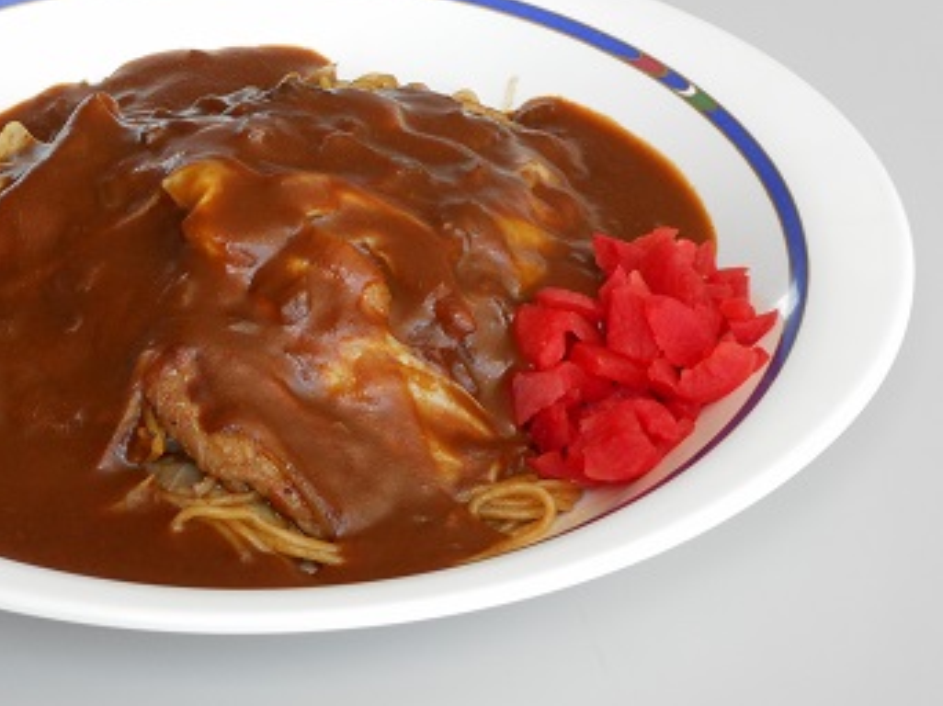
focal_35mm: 154
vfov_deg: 9.6
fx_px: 4192
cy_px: 319
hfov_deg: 12.8
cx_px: 265
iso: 200
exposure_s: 1/60
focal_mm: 18.2
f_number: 5.8
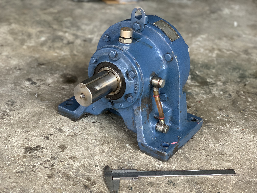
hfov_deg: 36.8
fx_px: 386
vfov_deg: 28.0
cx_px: 128
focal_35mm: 52
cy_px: 96
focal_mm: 6
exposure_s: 1/122
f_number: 2.4
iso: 125
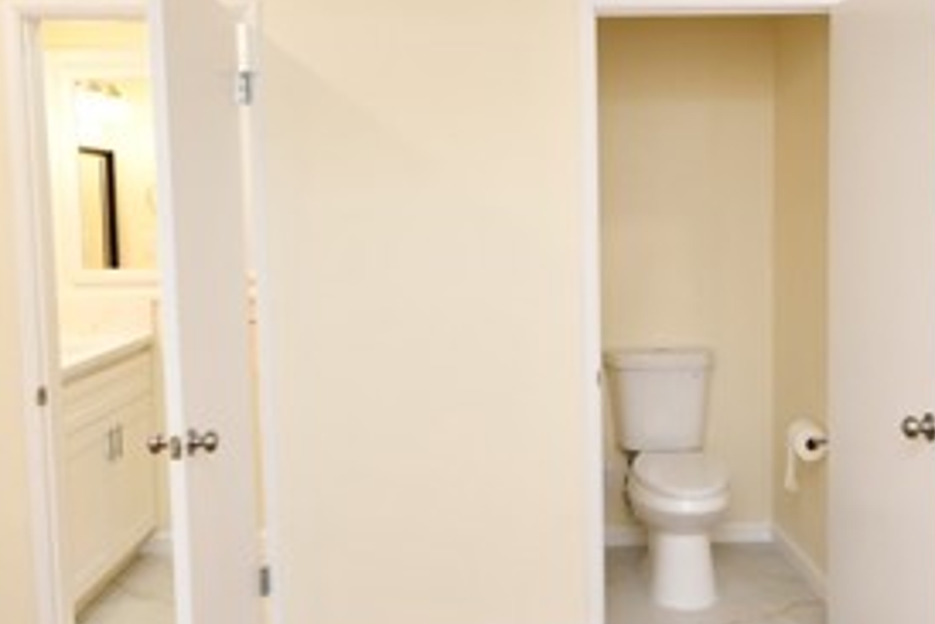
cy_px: 288
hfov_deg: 54.2
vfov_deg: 37.9
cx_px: 539
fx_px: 909
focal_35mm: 35
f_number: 4
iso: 250
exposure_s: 1/60
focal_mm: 10
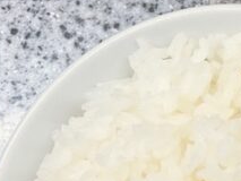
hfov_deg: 13.1
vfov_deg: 11.8
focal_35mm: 125
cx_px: 516
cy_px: 40
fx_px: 871
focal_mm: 5.1
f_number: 1.6
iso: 50
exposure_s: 1/100
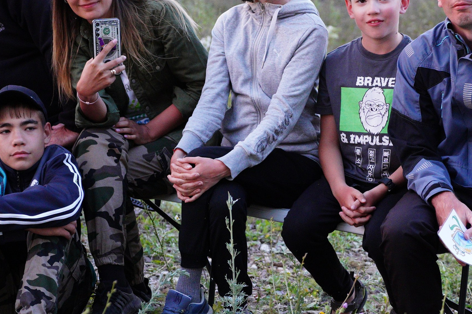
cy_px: 129
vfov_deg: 13.0
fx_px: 1376
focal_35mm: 105
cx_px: 271
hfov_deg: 19.4
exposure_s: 1/160
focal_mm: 44
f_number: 2.8
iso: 4000
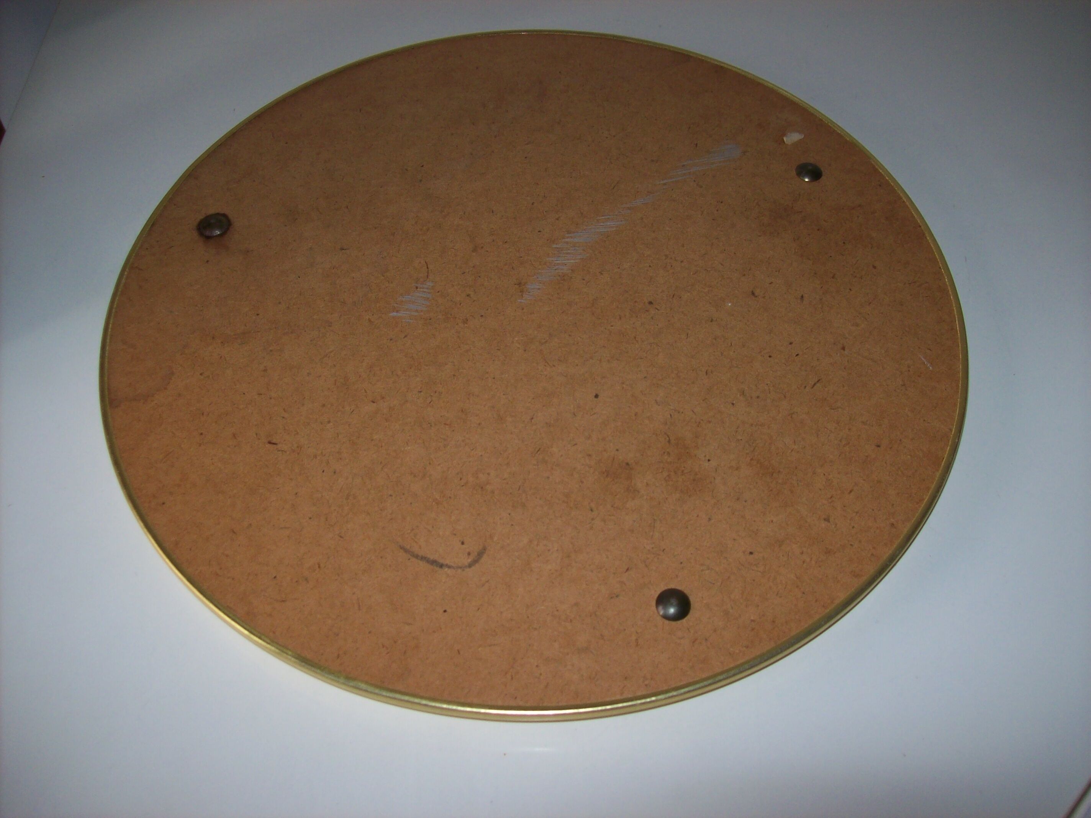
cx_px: 546
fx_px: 1134
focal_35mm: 36
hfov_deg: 51.4
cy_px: 409
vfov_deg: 39.6
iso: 80
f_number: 2.7
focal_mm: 6
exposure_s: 1/64
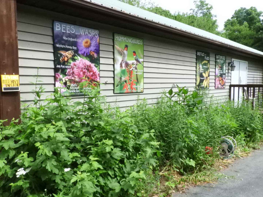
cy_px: 98
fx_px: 228
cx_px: 132
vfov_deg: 46.8
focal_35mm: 30
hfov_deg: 60.0
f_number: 8
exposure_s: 1/1600
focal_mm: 5.4
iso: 1600
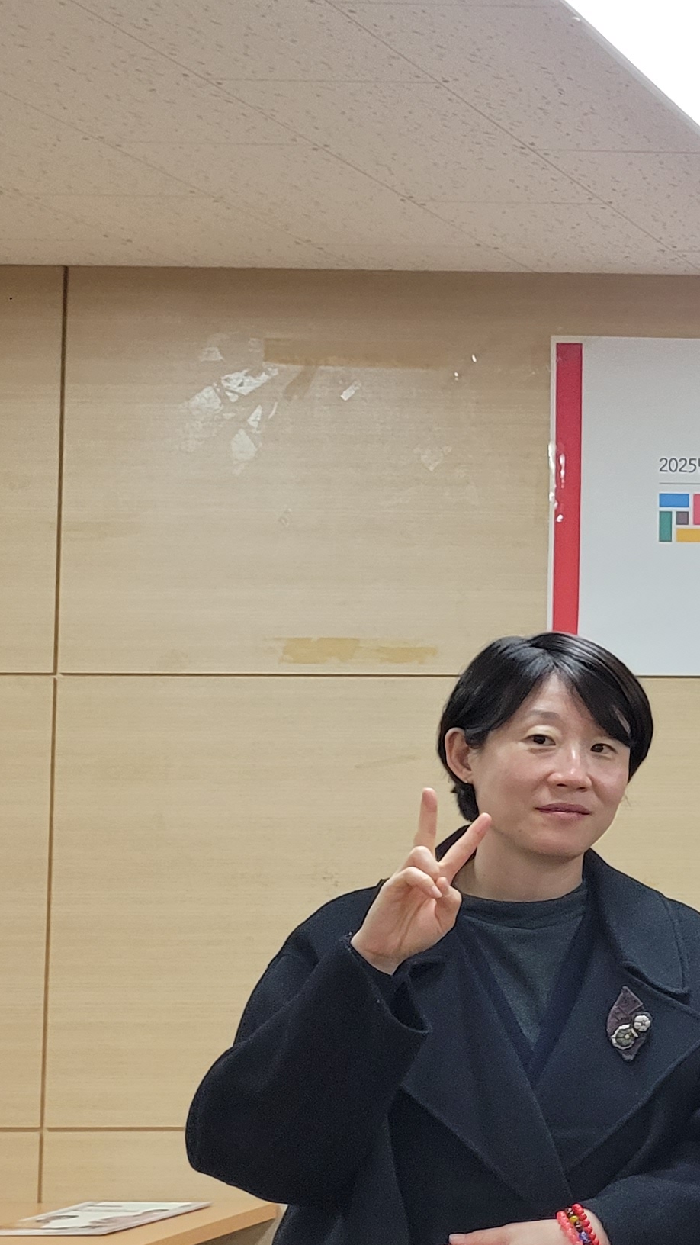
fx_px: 2310
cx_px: 1495
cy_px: 738
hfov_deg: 13.9
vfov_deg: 30.1
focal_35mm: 70
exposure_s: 1/120
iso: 320
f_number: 1.8
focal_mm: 5.4
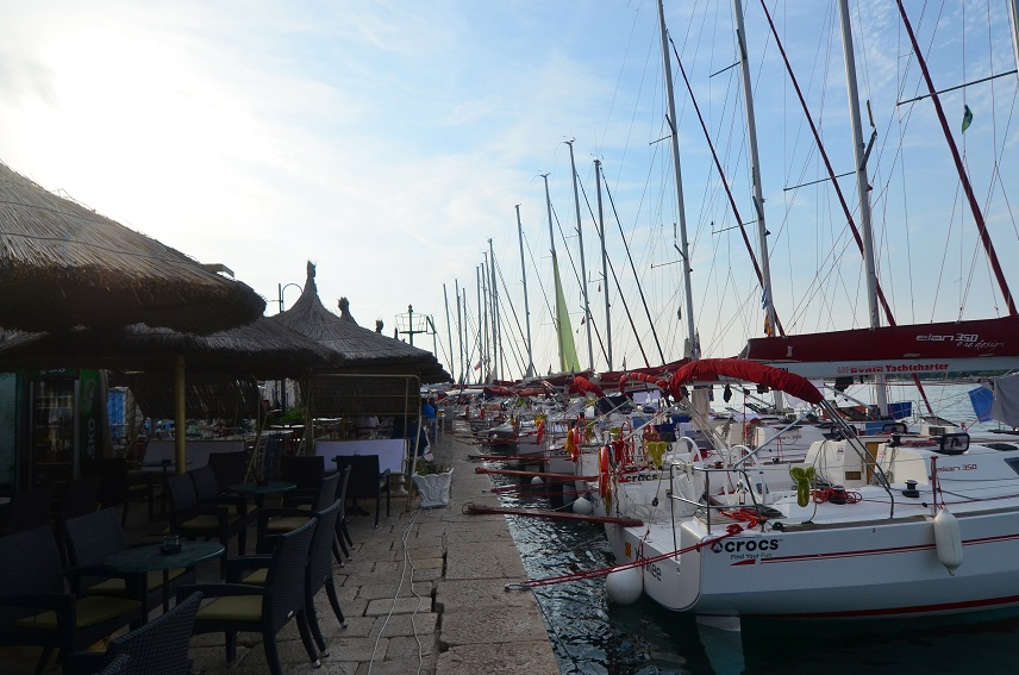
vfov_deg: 59.2
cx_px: 546
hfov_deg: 81.2
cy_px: 357
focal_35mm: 21
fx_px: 593
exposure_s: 1/3200
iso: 400
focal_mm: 12
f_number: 5.6
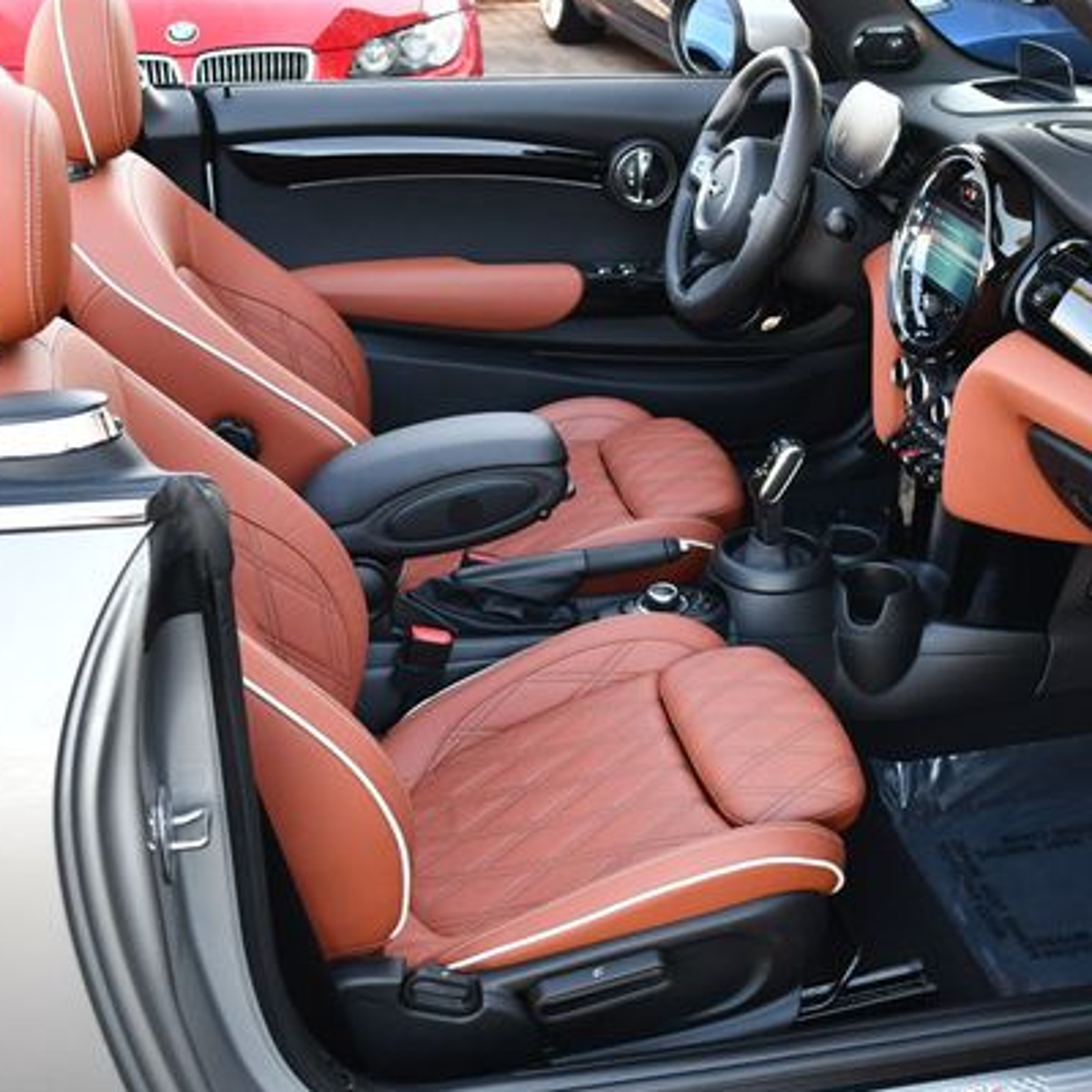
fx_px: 1749
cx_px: 614
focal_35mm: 49
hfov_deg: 34.6
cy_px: 521
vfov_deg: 34.7
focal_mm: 18
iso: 560
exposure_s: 1/250
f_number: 3.5
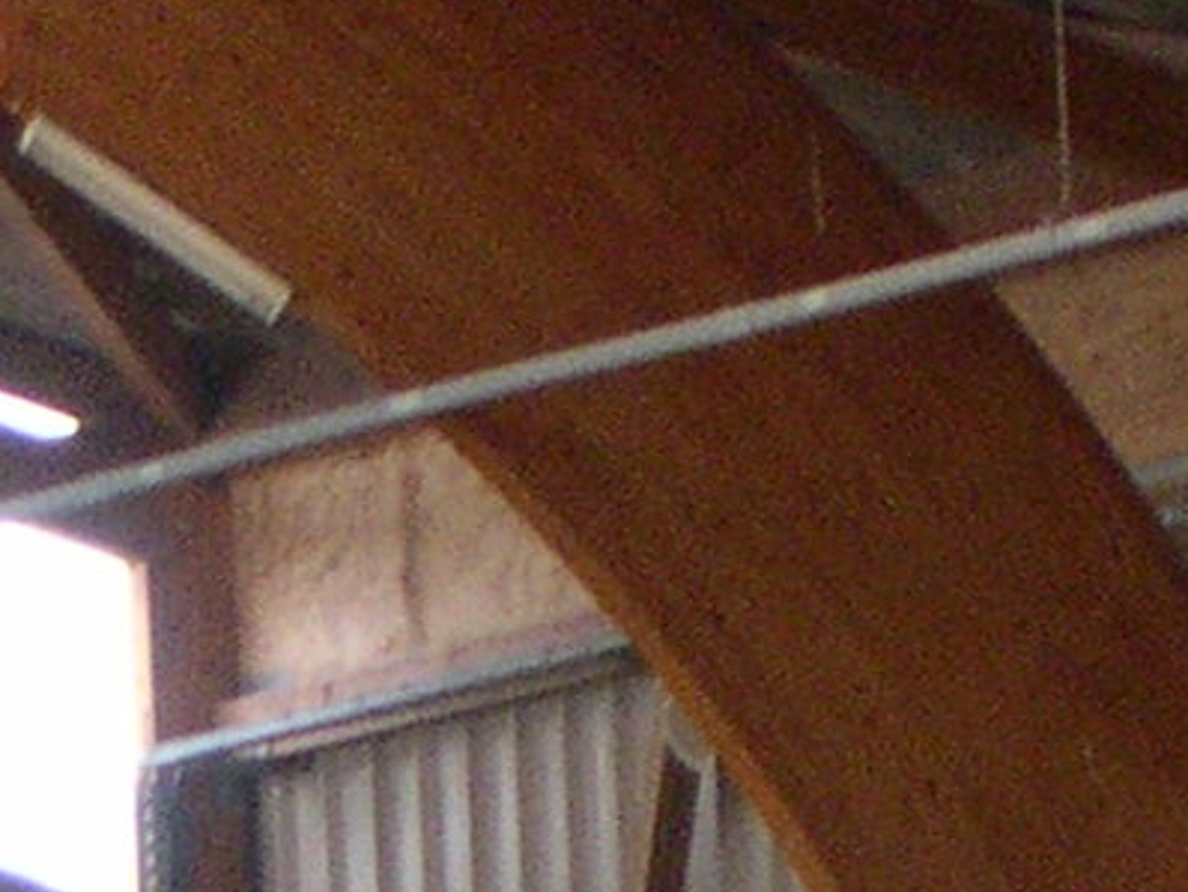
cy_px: 2402
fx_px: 22321
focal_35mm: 650
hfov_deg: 3.0
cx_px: 2412
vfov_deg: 2.3
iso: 400
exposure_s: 1/60
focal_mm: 24
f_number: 4.9
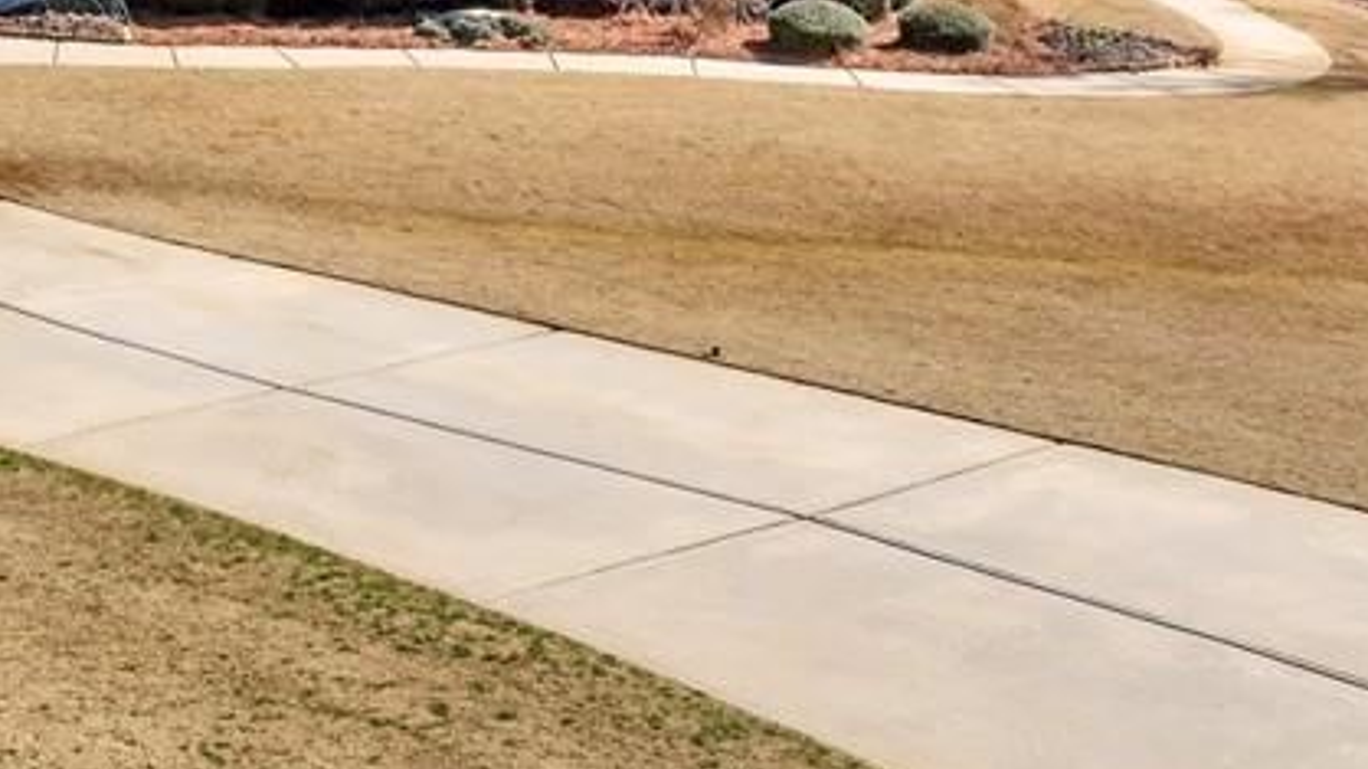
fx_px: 2321
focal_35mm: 64
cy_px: -319
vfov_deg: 17.3
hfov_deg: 31.1
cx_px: 98
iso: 200
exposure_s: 1/640
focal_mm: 12.29
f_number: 8
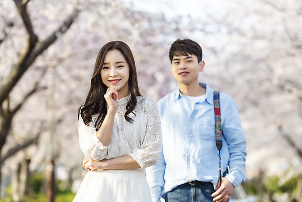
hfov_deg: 16.8
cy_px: 101
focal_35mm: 122
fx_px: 1024
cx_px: 151
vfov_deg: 11.2
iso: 100
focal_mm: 122
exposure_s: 1/320
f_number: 2.8
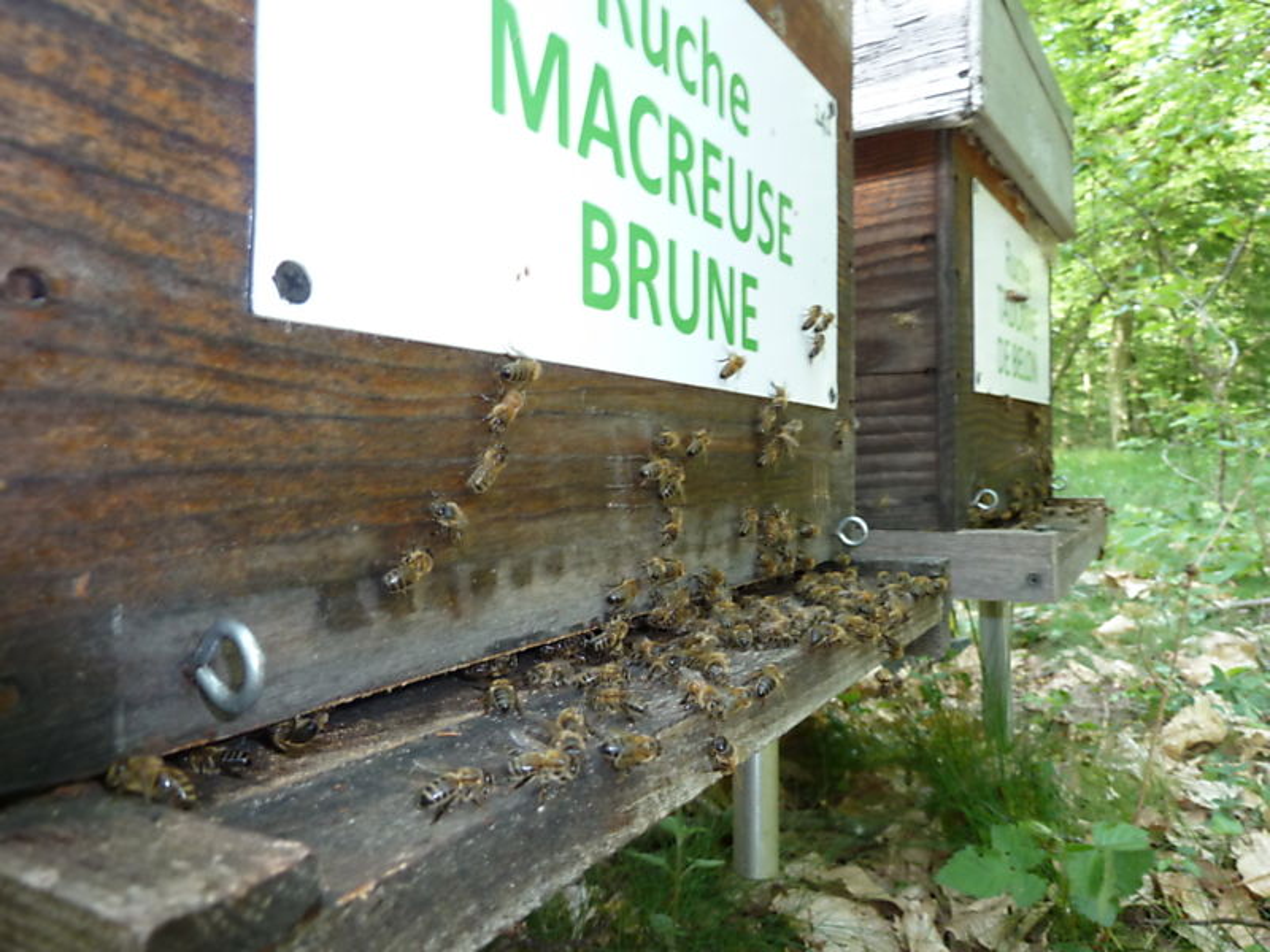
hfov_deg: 69.4
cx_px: 635
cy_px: 476
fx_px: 917
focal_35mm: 25
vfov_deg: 54.9
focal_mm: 4.1
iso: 125
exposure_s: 1/30
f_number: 3.3
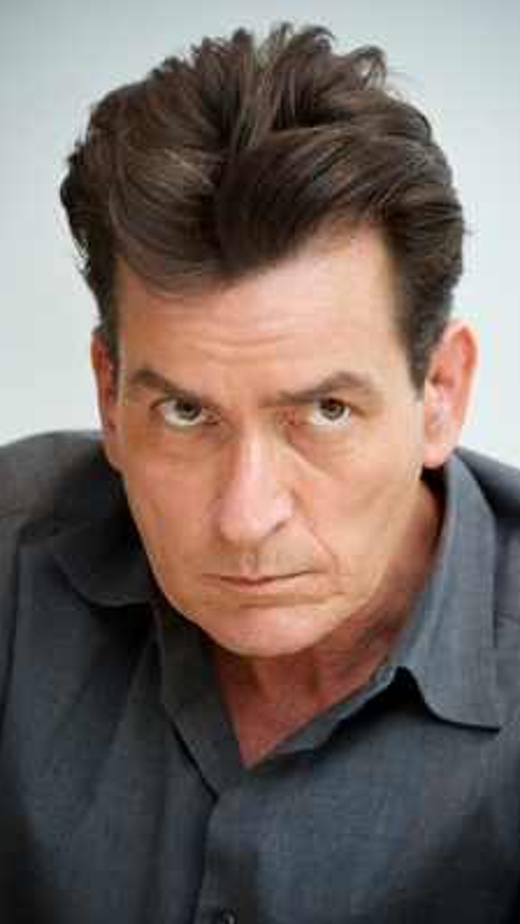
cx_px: 288
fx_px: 6444
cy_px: 462
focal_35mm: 263
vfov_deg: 8.2
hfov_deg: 4.6
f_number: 5.6
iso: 400
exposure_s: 1/60
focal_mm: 250
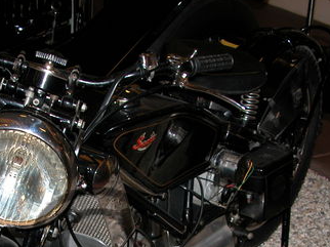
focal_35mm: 87
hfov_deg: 22.4
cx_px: 95
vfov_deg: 16.6
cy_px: 254
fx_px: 829
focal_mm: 8.9
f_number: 2.8
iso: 100
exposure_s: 1/60
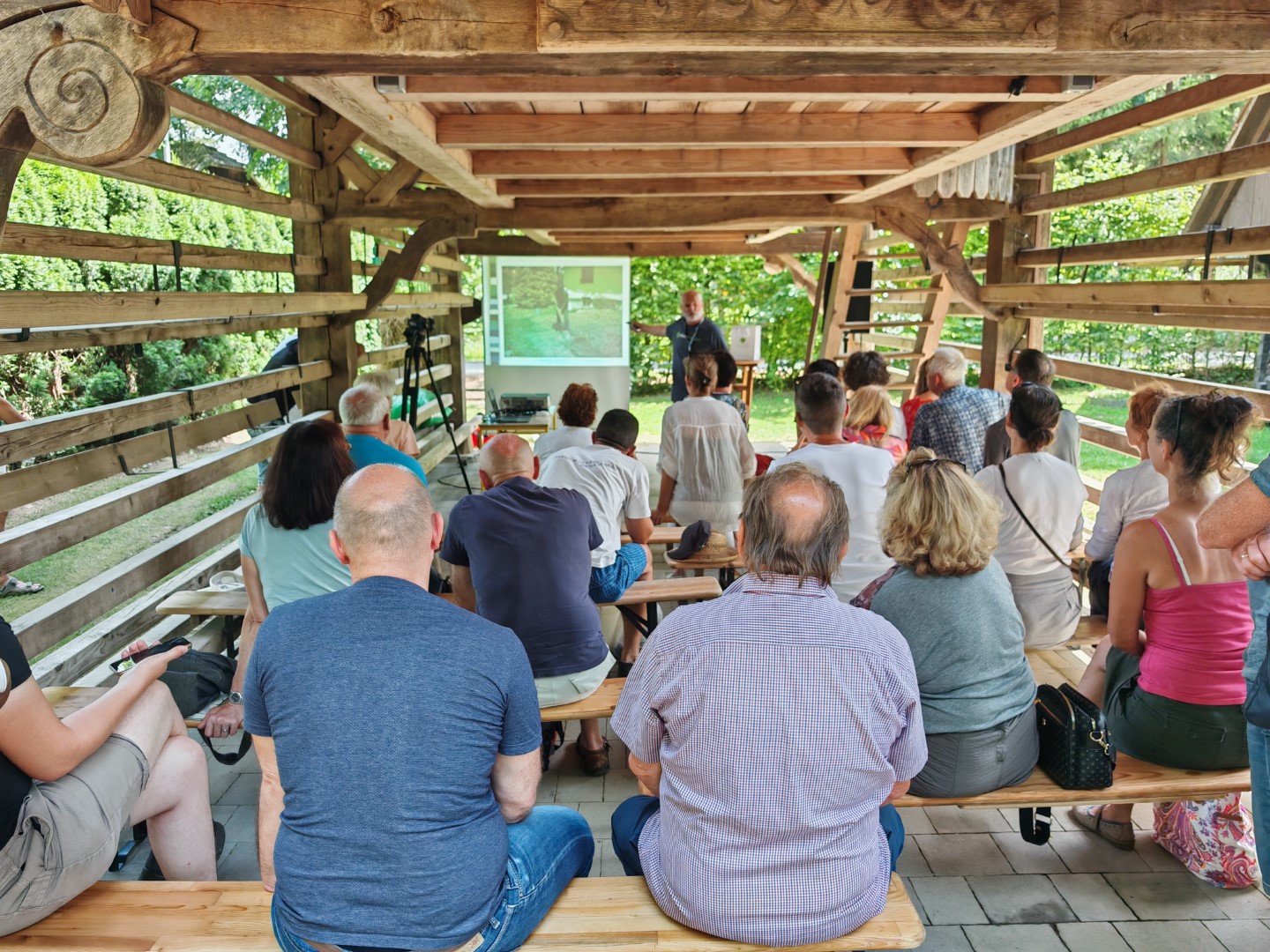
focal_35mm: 27
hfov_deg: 65.3
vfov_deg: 51.4
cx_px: 635
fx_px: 991
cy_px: 476
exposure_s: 1/170
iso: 160
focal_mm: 6.83
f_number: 2
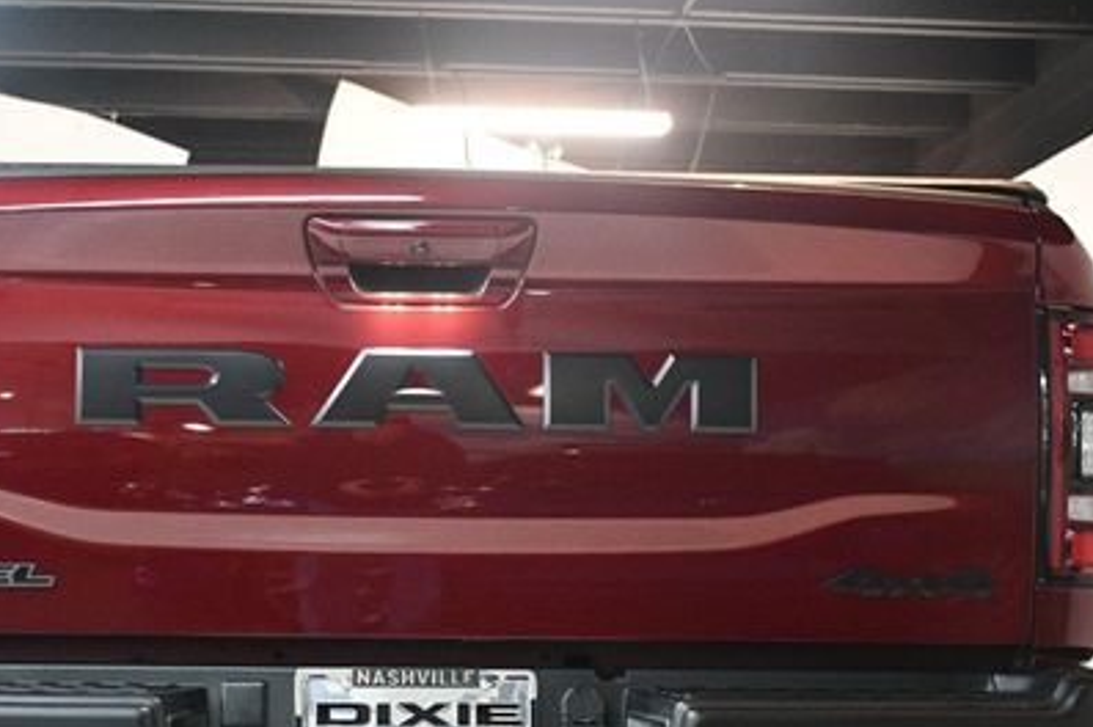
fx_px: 1759
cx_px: 418
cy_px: 548
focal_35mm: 58
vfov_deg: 23.1
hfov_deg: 34.4
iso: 3200
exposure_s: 1/80
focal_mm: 24
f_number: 3.8
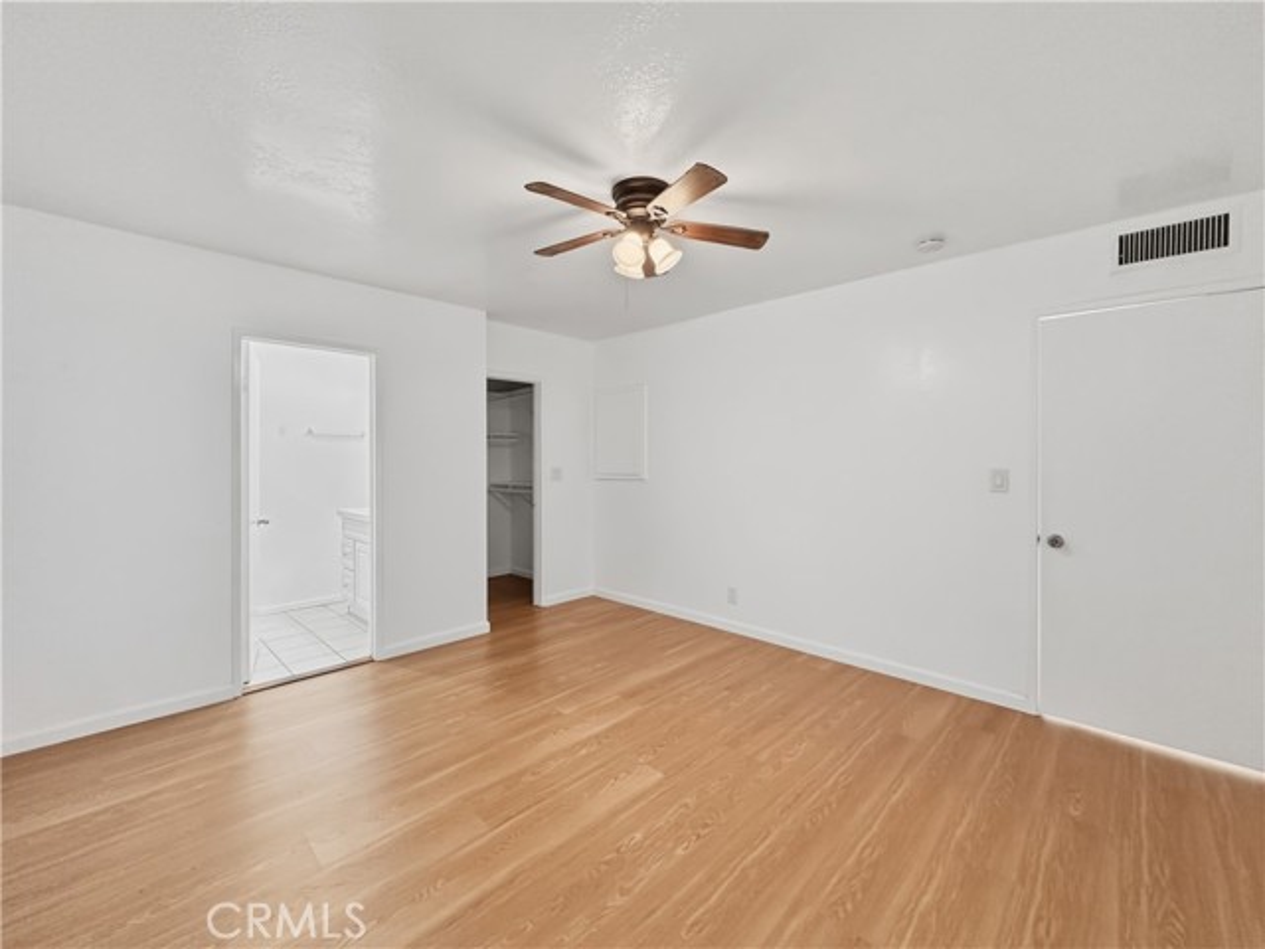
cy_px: 474
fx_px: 512
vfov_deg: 85.7
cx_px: 632
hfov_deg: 102.1
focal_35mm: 14
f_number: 2.2
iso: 250
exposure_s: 1/120
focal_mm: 2.2
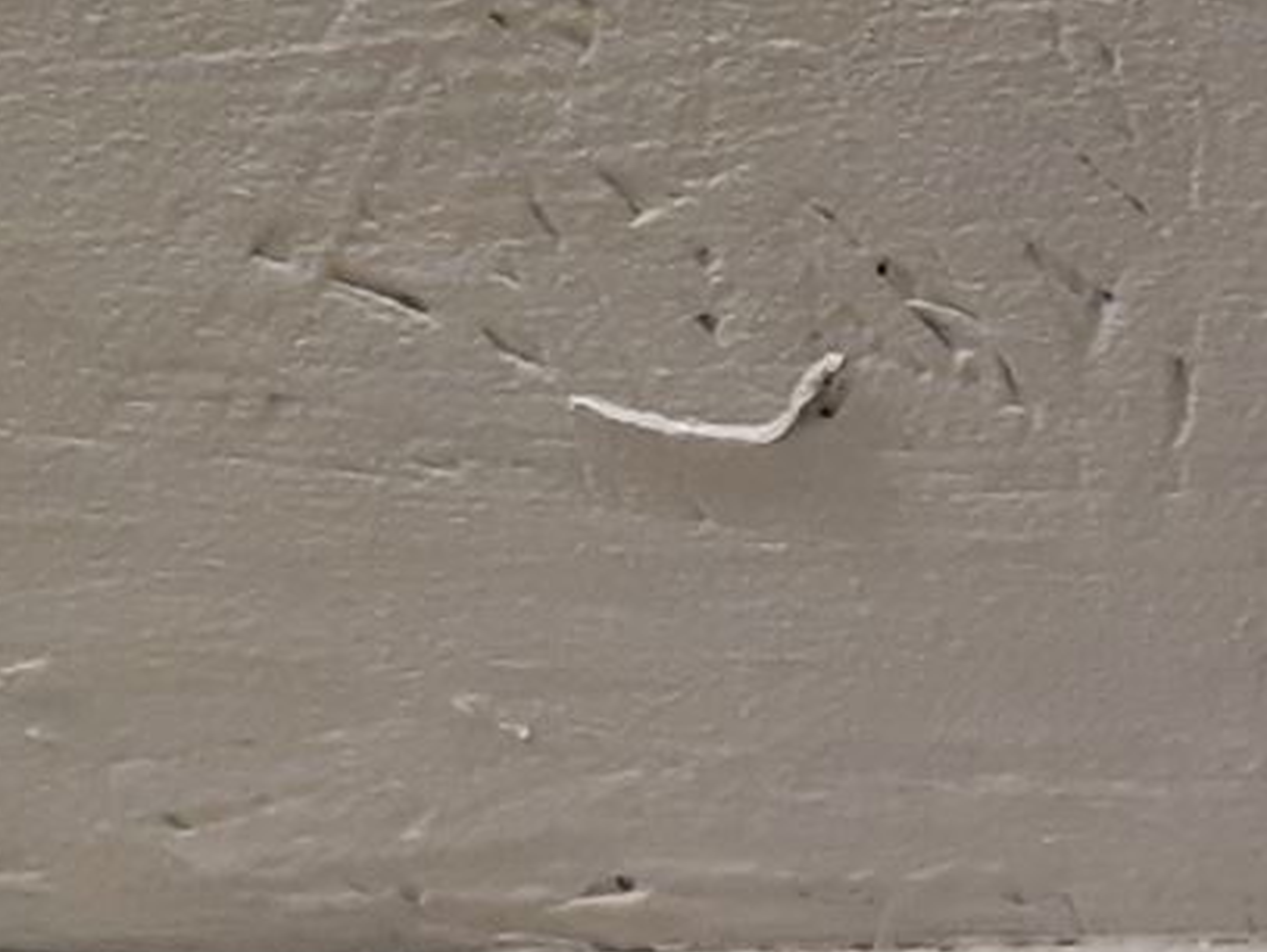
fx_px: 4798
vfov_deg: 11.3
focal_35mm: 131
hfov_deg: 12.1
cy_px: 593
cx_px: 3021
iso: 125
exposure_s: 1/50
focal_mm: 3.93
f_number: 1.7
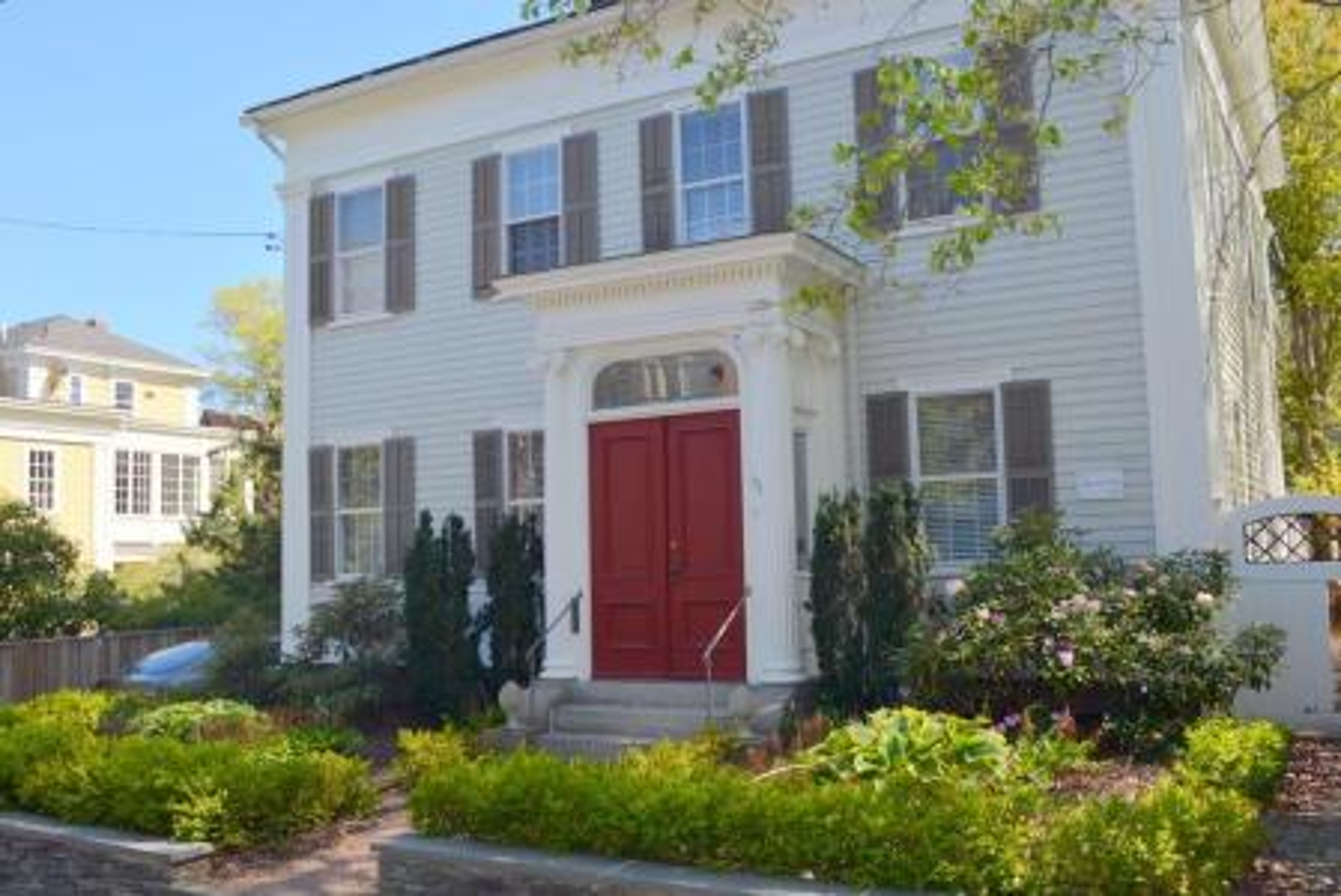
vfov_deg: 40.0
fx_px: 1230
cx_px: 670
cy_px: 448
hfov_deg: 57.2
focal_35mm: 33
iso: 100
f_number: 7.1
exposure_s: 1/200
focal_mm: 22
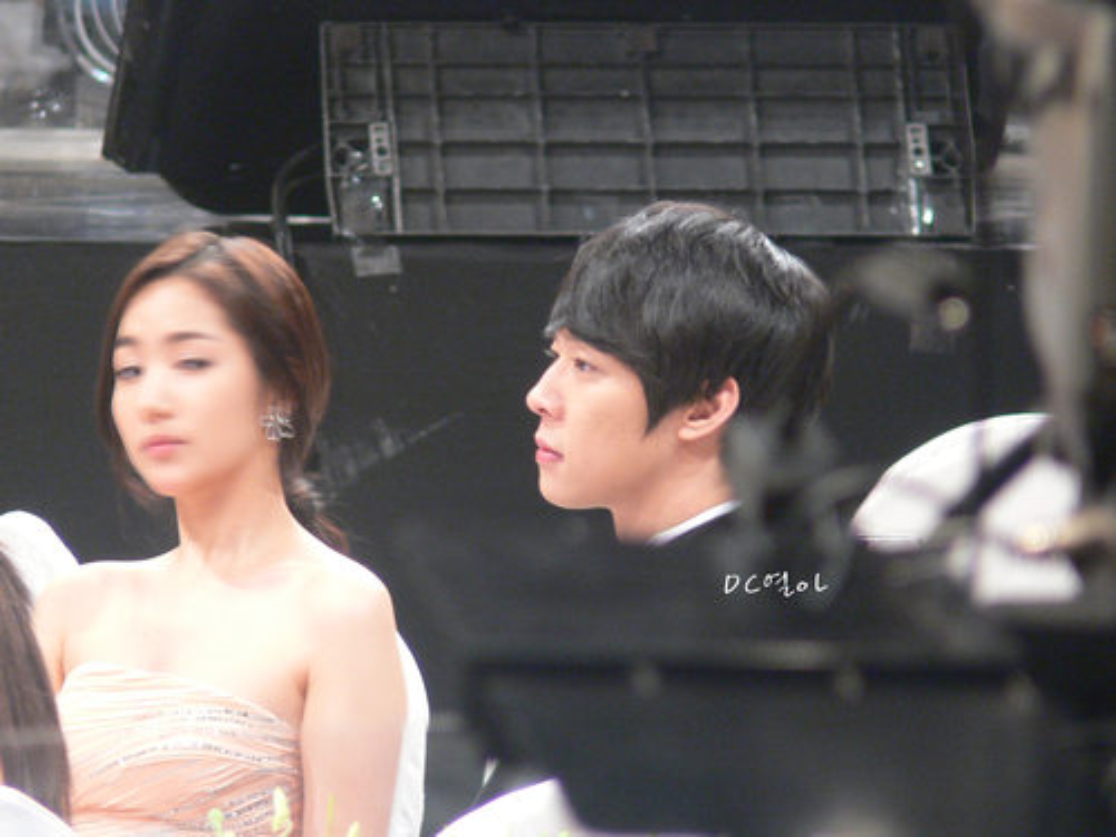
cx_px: 558
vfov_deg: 2.8
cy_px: 418
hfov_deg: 3.7
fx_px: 17248
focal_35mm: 535
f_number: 3.7
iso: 200
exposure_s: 1/13
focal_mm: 88.8
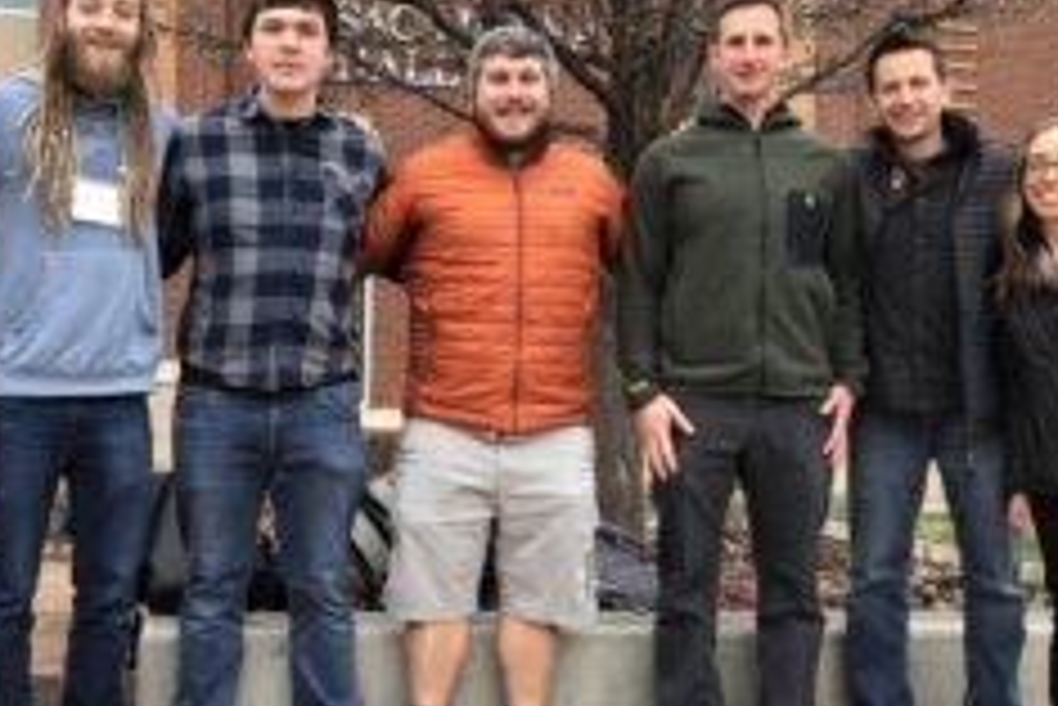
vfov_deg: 27.6
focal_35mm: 49
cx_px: 464
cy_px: 366
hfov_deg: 40.3
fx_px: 1441
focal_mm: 3.99
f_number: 1.8
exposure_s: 1/277
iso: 20
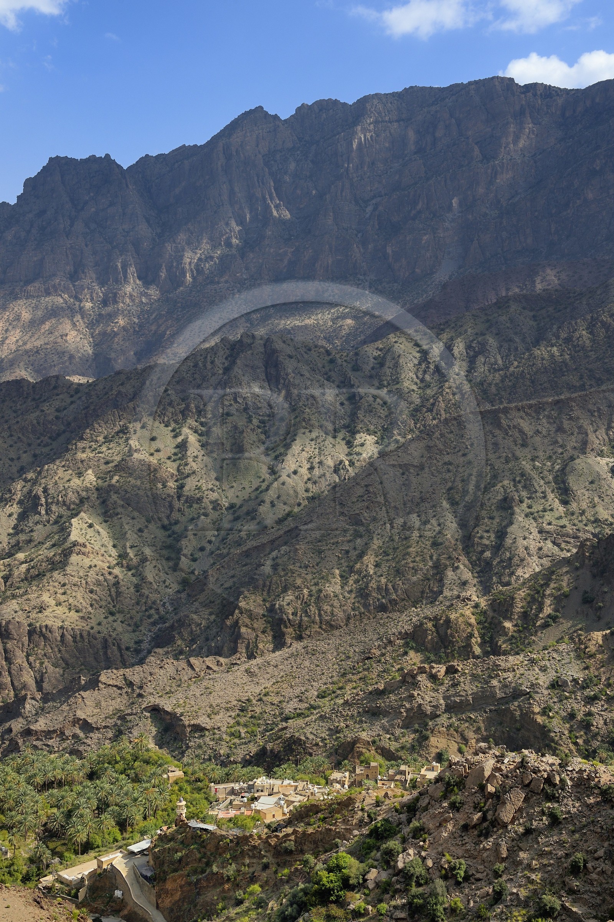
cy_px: 461
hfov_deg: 29.8
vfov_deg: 43.6
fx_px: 1152
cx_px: 307
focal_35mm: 45
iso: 400
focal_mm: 45
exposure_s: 1/640
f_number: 10
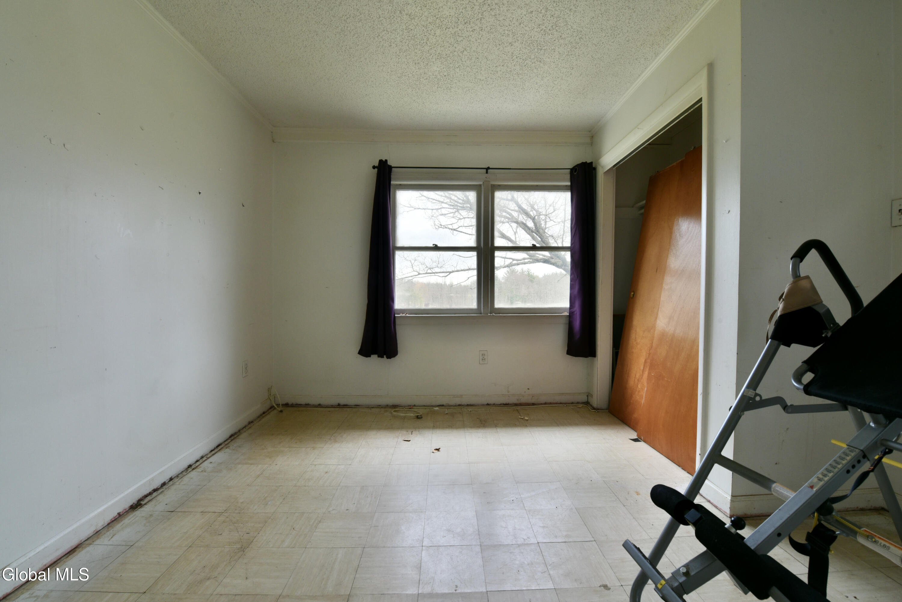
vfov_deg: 81.3
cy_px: 301
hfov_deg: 104.2
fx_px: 351
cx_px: 451
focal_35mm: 14
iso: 800
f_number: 11
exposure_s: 1/40
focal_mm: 14
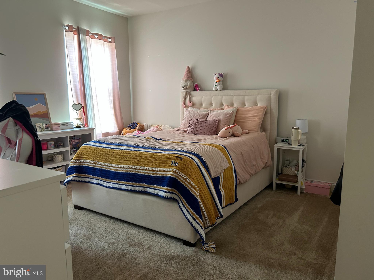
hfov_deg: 67.3
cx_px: 187
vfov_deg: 53.1
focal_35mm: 26
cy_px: 140
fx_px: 281
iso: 160
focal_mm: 5.7
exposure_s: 1/60
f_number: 1.5
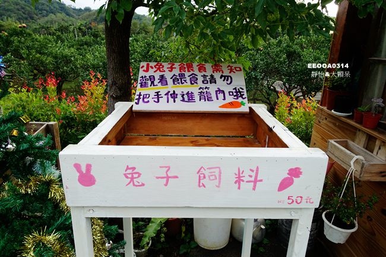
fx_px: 257
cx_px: 193
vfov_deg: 53.1
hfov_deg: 73.8
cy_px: 128
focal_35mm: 24
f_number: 4
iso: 125
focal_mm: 8.8
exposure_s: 1/80
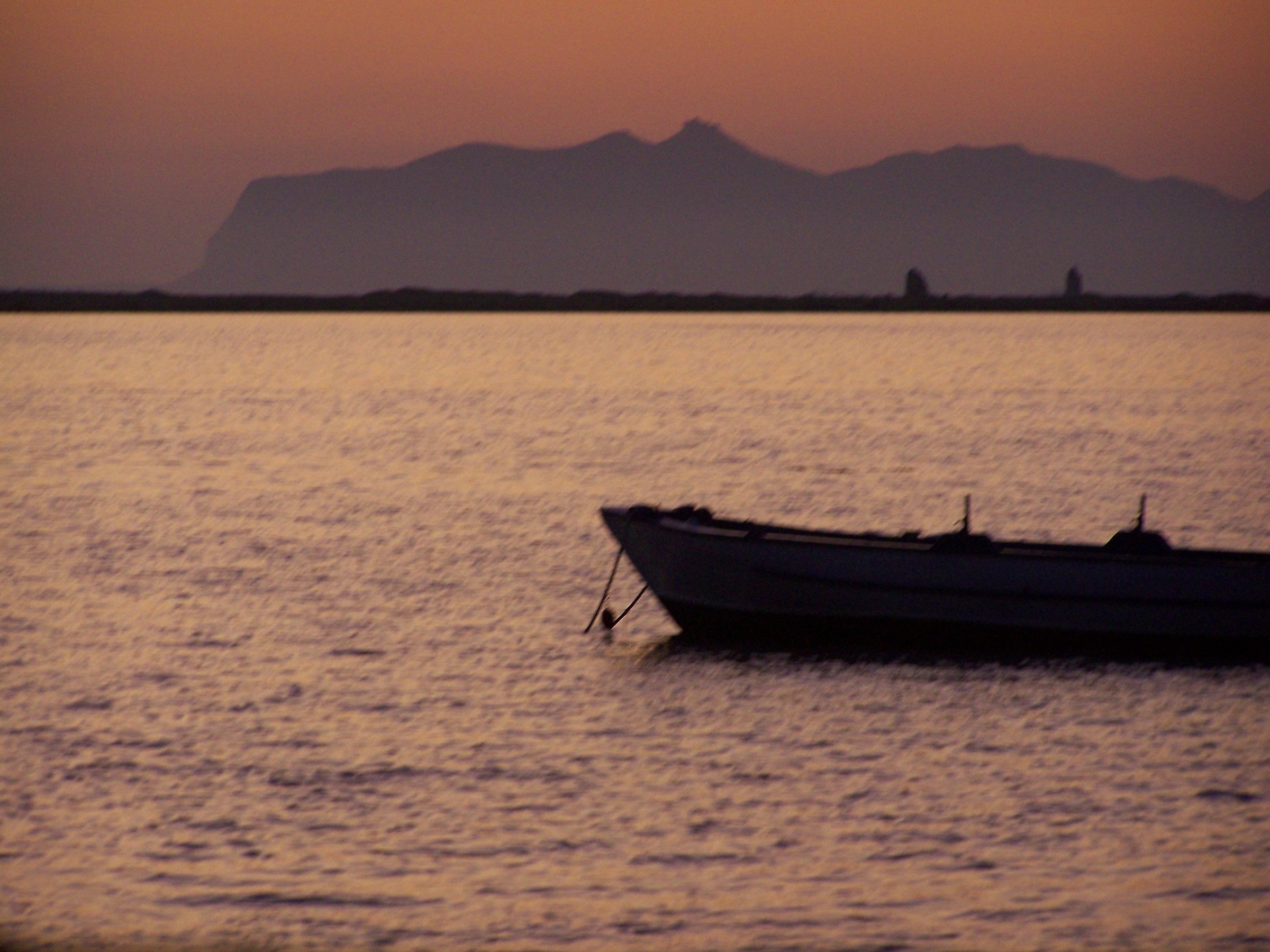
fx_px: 9466
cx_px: 635
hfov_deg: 7.7
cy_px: 476
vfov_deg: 5.8
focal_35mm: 258
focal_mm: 42.8
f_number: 3.3
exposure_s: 1/80
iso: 160
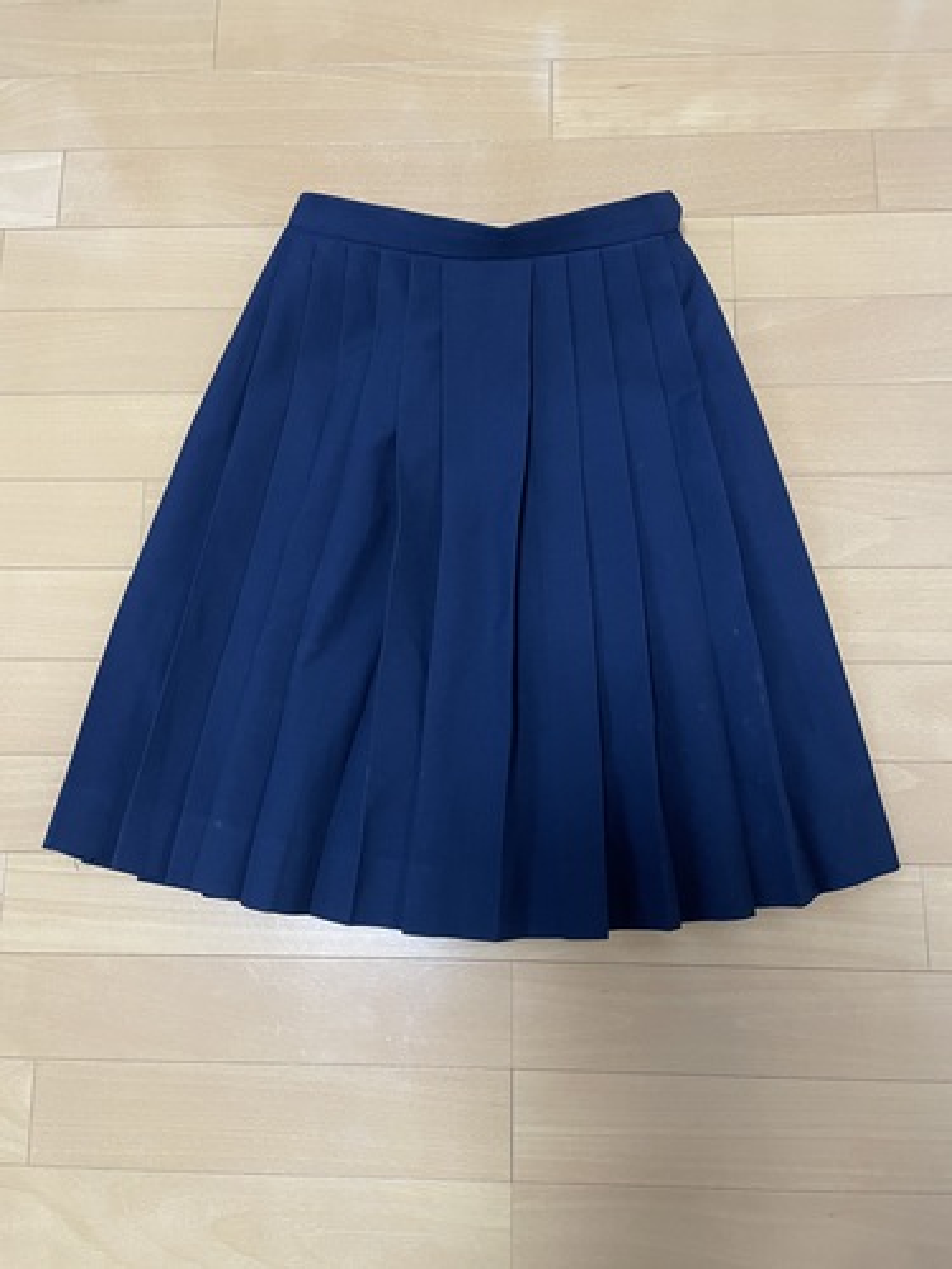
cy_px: 634
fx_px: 953
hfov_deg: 53.1
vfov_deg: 67.3
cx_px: 476
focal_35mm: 26
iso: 320
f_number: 1.6
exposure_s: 1/60
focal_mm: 4.2
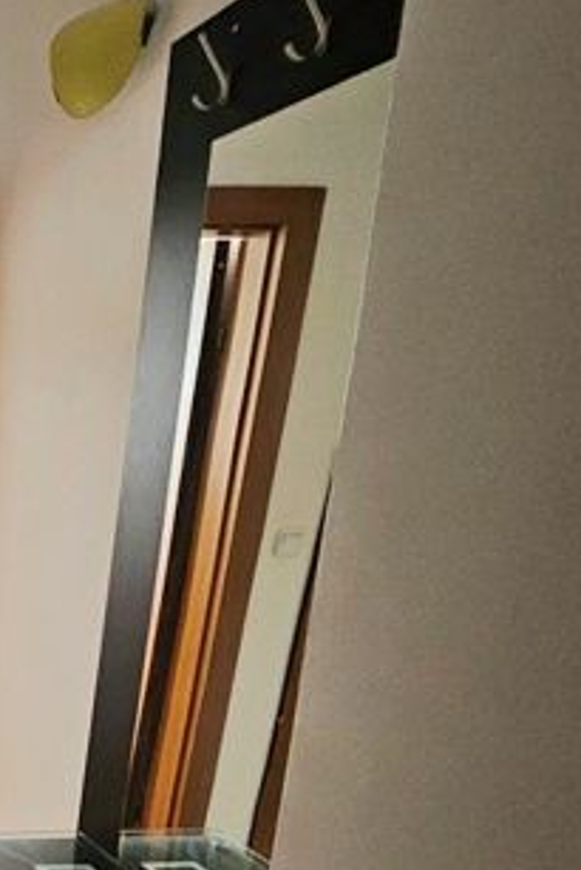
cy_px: 601
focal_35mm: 31
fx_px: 750
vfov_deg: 58.5
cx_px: -367
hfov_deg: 25.6
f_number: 2.2
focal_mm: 1.7
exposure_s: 1/50
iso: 320
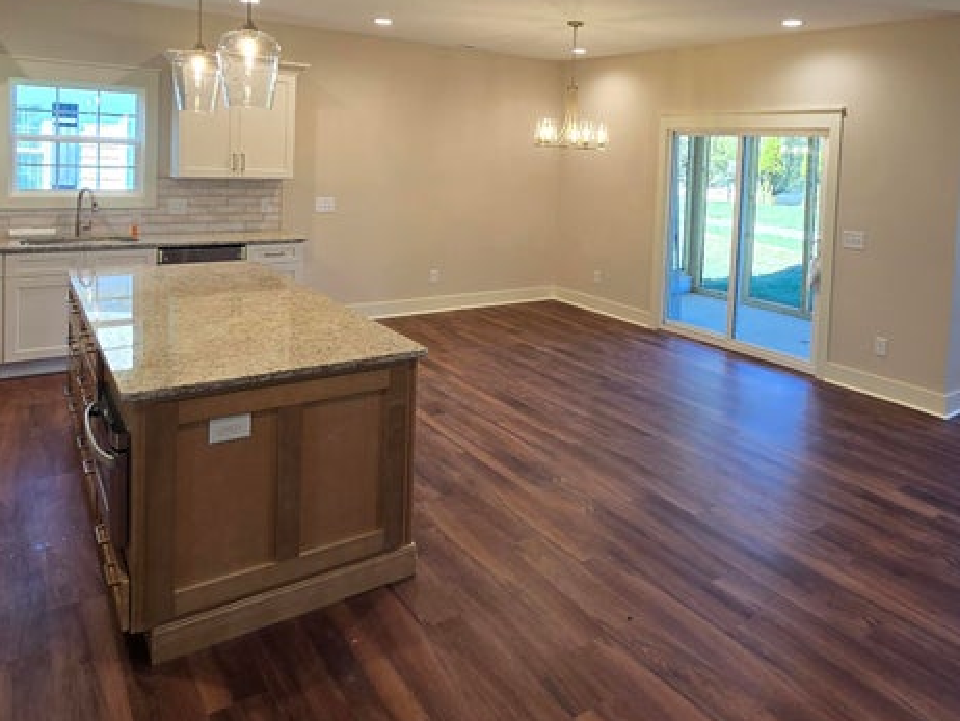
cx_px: 550
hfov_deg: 71.2
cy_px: 177
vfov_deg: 54.1
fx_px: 666
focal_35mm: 24
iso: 64
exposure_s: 1/60
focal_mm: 2.2
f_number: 2.2
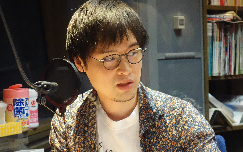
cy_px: 103
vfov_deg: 14.2
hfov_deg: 22.5
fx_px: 609
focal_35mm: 92
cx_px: 134
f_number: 3.5
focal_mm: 23.55
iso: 3200
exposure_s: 1/125
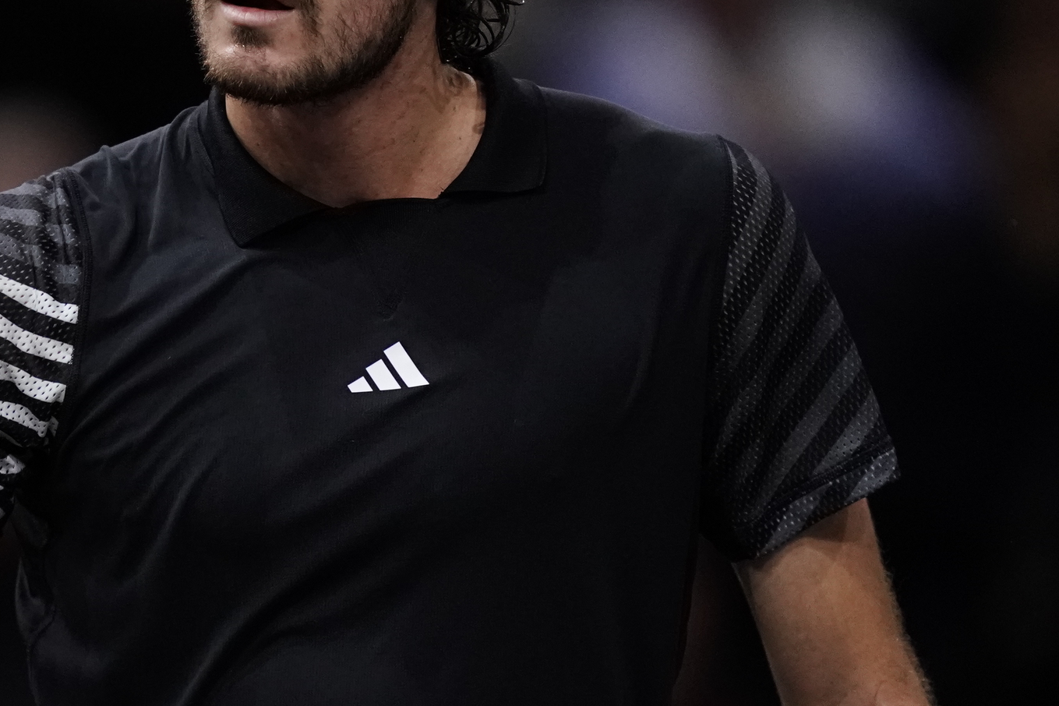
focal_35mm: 883
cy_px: 304
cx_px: 118
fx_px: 25973
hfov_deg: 2.3
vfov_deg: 1.6
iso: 6400
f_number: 2.8
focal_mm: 400
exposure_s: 1/2000
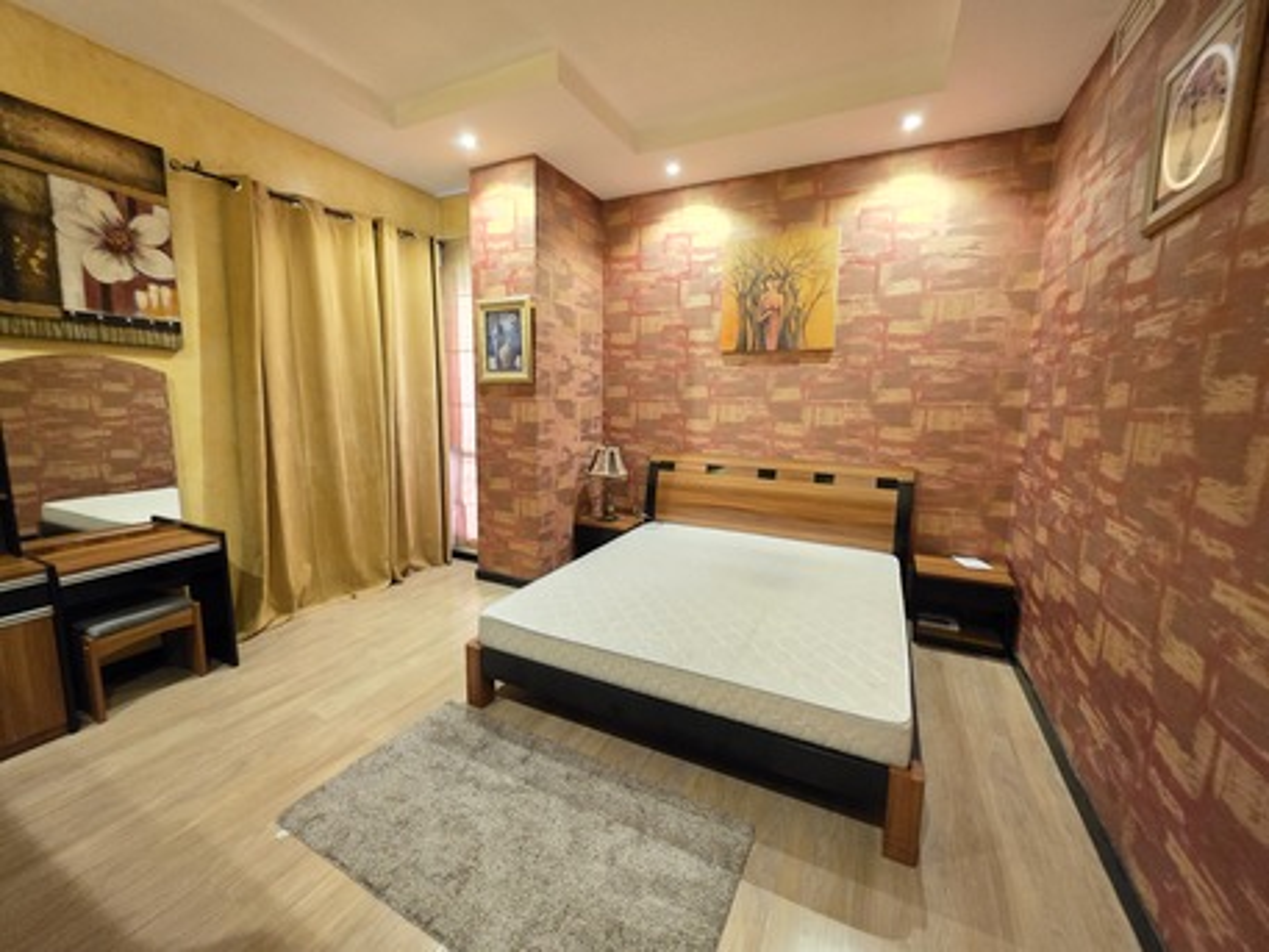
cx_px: 634
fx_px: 477
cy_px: 476
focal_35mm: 13
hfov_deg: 106.2
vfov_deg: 89.9
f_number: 1.9
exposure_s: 1/25
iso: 1250
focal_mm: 2.2
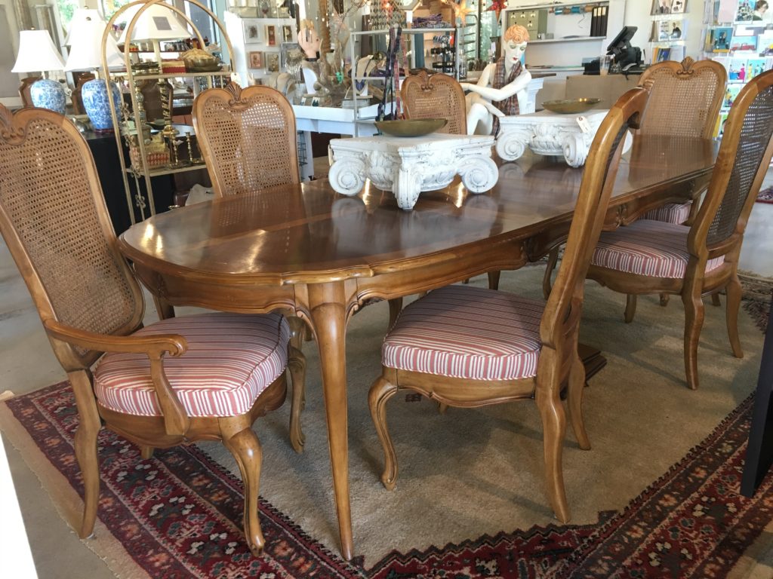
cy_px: 290
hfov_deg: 61.7
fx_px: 648
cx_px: 386
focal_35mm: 29
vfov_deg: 48.2
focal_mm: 4.15
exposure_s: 1/30
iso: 100
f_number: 2.2
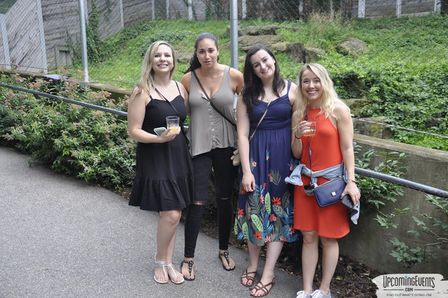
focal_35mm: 38
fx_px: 466
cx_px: 224
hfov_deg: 51.3
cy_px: 149
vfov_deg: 35.4
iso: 400
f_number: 4
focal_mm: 25
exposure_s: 1/60
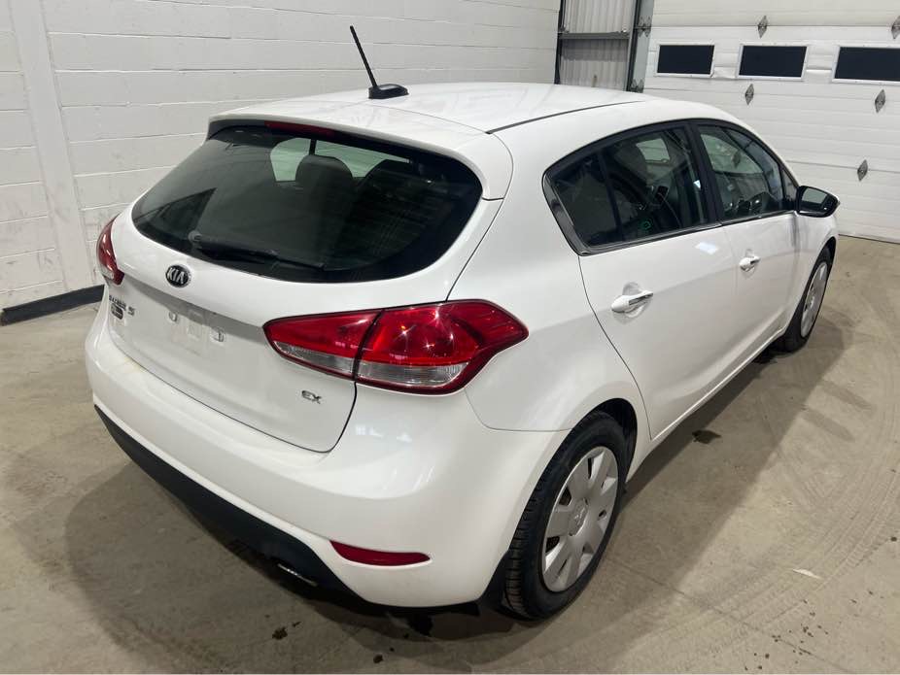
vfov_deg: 53.1
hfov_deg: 67.3
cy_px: 338
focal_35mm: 26
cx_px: 450
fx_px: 676
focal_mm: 5.7
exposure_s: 1/120
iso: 64
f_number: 1.5
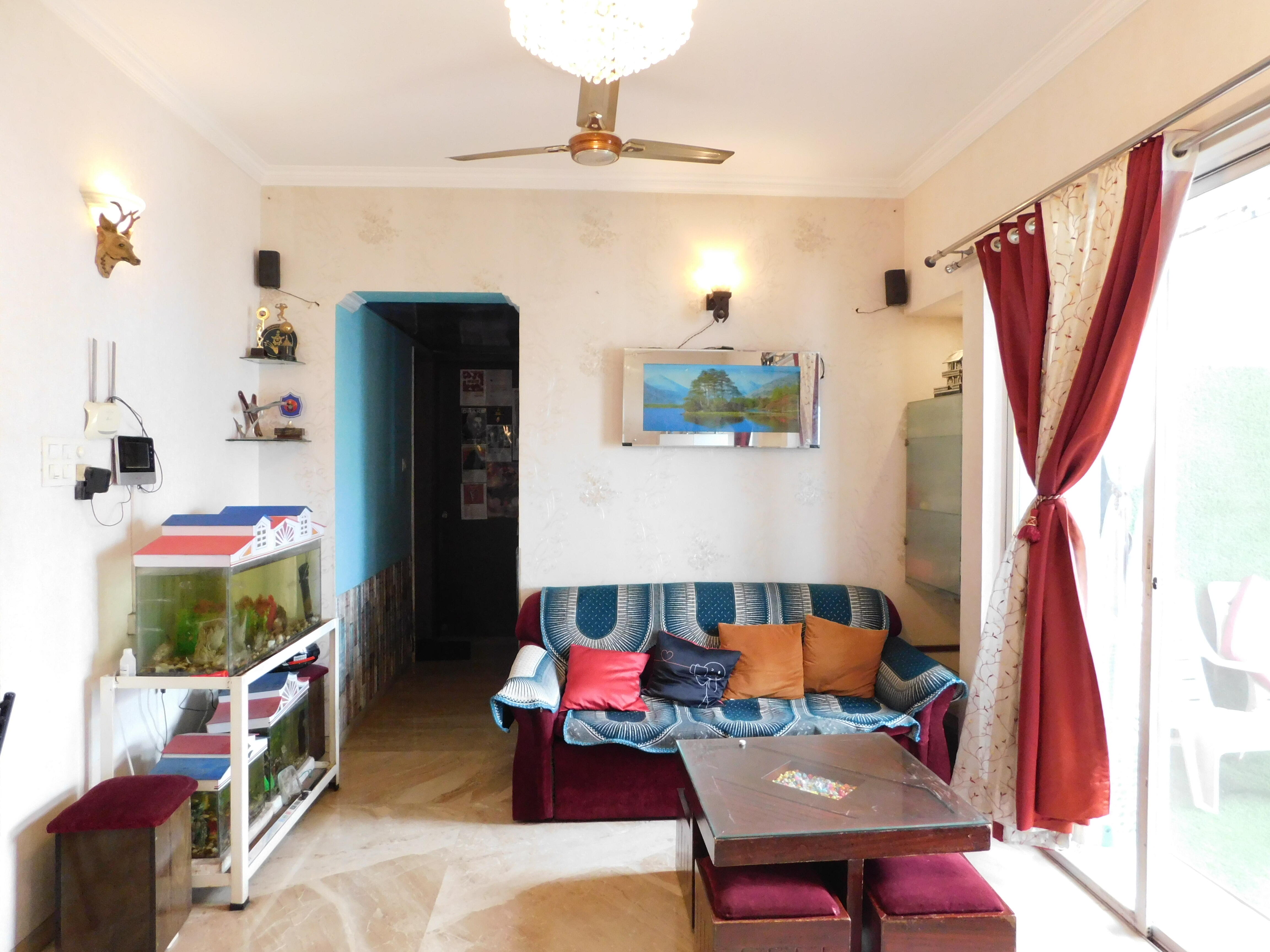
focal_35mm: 23
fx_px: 844
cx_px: 635
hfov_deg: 73.9
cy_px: 476
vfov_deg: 58.9
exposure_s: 1/30
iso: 400
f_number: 3
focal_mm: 4
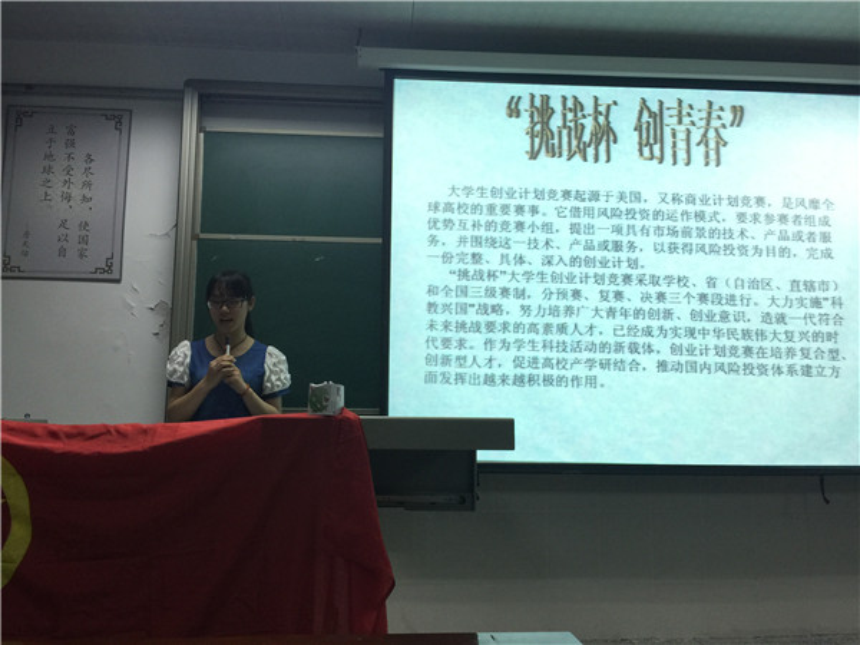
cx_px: 430
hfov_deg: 61.7
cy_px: 322
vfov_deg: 48.2
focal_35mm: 29
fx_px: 720
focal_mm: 4.15
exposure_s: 1/33
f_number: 2.2
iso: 64
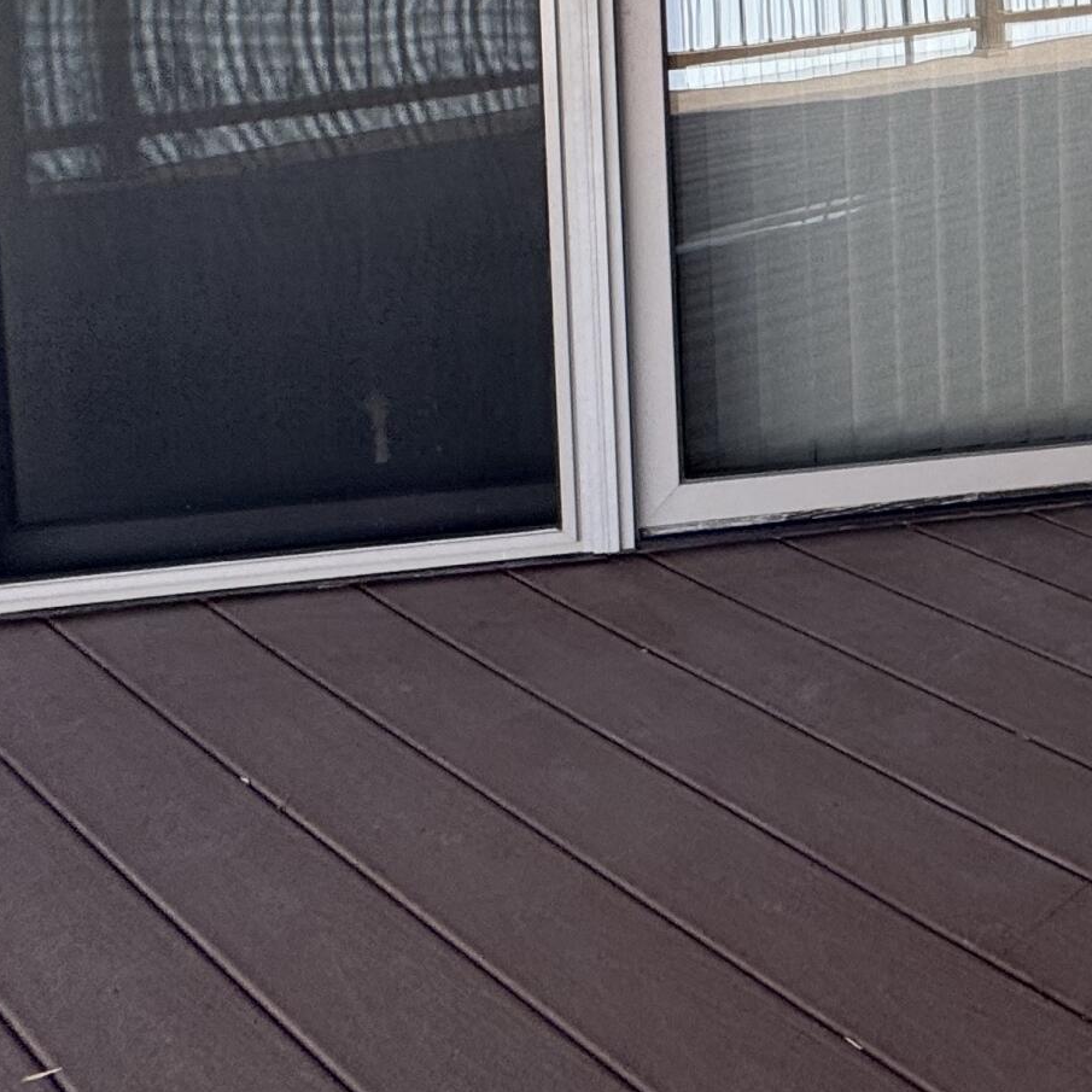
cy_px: -77
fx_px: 1463
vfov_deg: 35.6
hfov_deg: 28.3
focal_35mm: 41
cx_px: 1608
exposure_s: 1/384
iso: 40
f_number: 2.2
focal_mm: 2.22
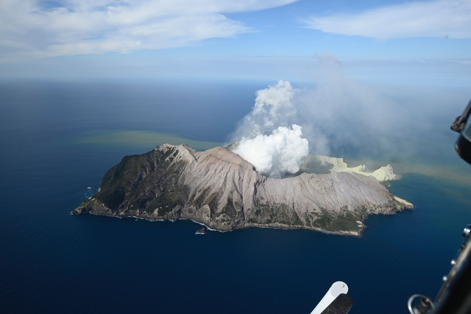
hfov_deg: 76.1
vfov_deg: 55.0
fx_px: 301
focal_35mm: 23
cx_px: 236
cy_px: 157
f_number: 8
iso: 360
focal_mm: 23
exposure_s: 1/1000
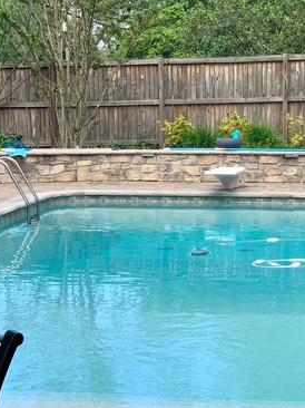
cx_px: 200
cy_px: 285
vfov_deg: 21.4
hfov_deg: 16.2
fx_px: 1070
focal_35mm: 91
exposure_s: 1/558
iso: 16
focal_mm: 6
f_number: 2.4
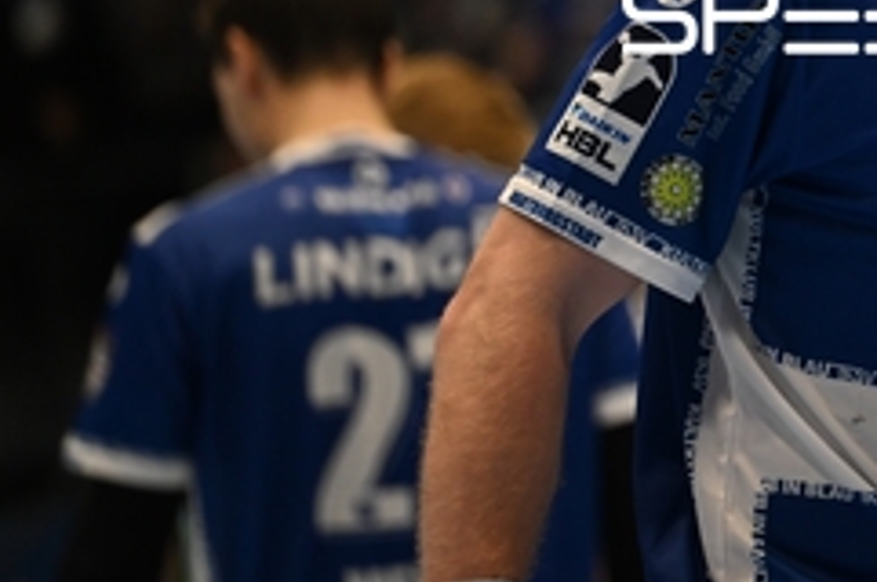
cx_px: 986
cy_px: 18
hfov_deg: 4.6
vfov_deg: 3.1
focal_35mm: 449
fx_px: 10923
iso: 2000
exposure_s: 1/1250
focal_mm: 180
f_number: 2.8
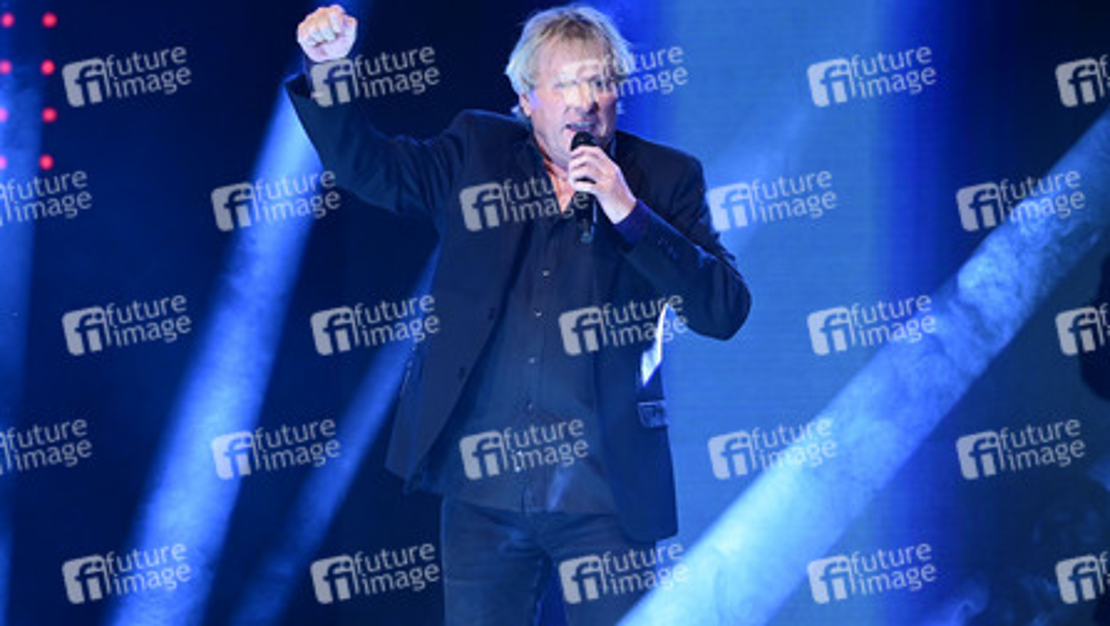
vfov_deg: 5.8
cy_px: 263
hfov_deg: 10.2
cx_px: 557
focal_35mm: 211
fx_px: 6214
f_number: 3.2
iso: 2000
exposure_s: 1/250
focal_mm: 200
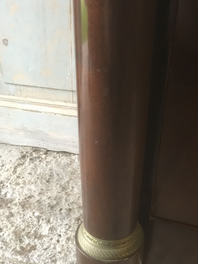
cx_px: 129
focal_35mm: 40
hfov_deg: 35.7
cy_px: 169
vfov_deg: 46.3
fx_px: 305
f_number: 2.2
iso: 250
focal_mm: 4.15
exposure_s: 1/17
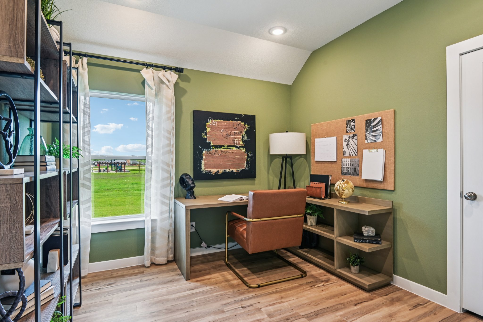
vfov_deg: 64.5
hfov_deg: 86.9
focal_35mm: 19
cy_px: 161
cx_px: 242
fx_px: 255
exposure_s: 1/50
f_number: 8
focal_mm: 19
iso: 400
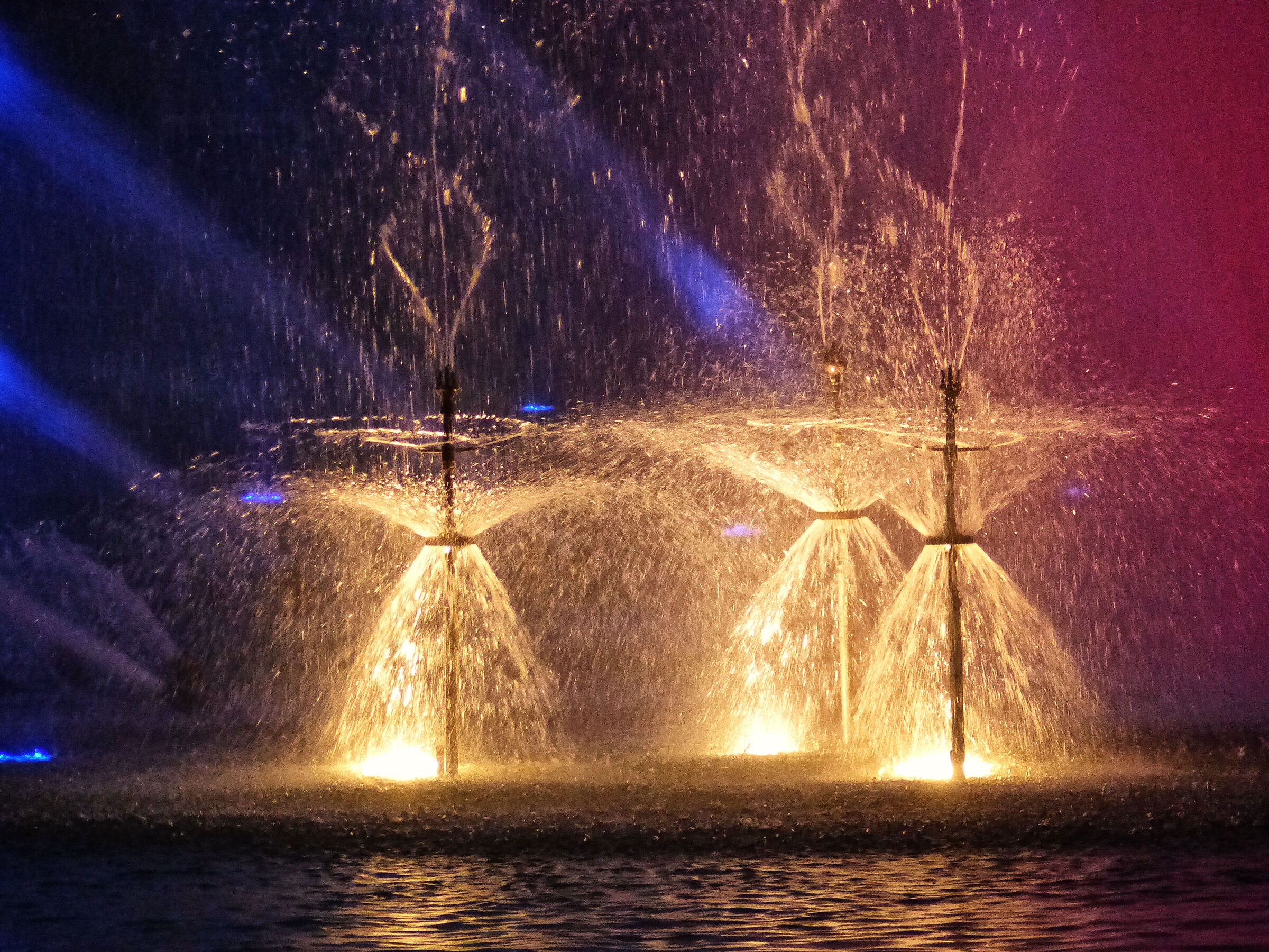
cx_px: 634
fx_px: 21702
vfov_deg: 2.5
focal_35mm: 592
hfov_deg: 3.3
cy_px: 476
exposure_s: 1/100
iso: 800
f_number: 2.8
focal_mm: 106.6
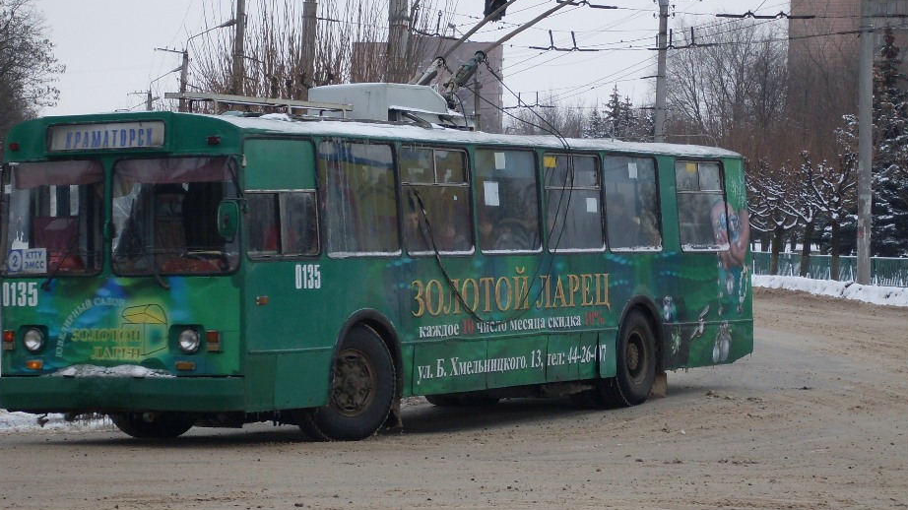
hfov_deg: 15.6
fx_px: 3322
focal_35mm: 138
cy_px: 279
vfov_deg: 8.8
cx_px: 418
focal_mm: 18.9
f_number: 5.2
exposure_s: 1/125
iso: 80
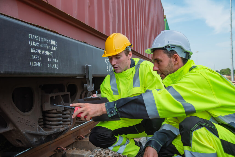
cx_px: 118
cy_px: 78
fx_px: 261
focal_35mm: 40
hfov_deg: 48.4
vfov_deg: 33.4
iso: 500
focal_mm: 40
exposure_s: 1/320
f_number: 5.6
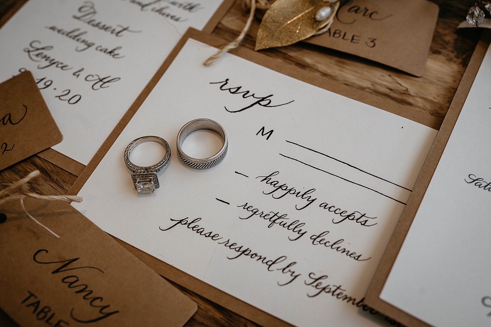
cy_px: 164
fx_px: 477
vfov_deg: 37.9
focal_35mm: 35
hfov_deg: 54.4
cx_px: 246
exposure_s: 1/500
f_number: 4.5
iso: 800
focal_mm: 35
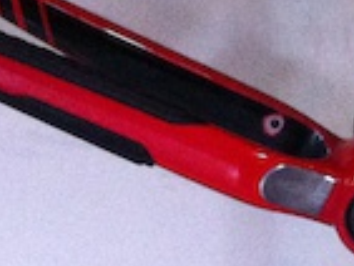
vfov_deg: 7.4
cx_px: 550
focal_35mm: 198
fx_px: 2027
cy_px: -100
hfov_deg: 9.7
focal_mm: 3.85
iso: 500
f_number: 2.8
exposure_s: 1/15
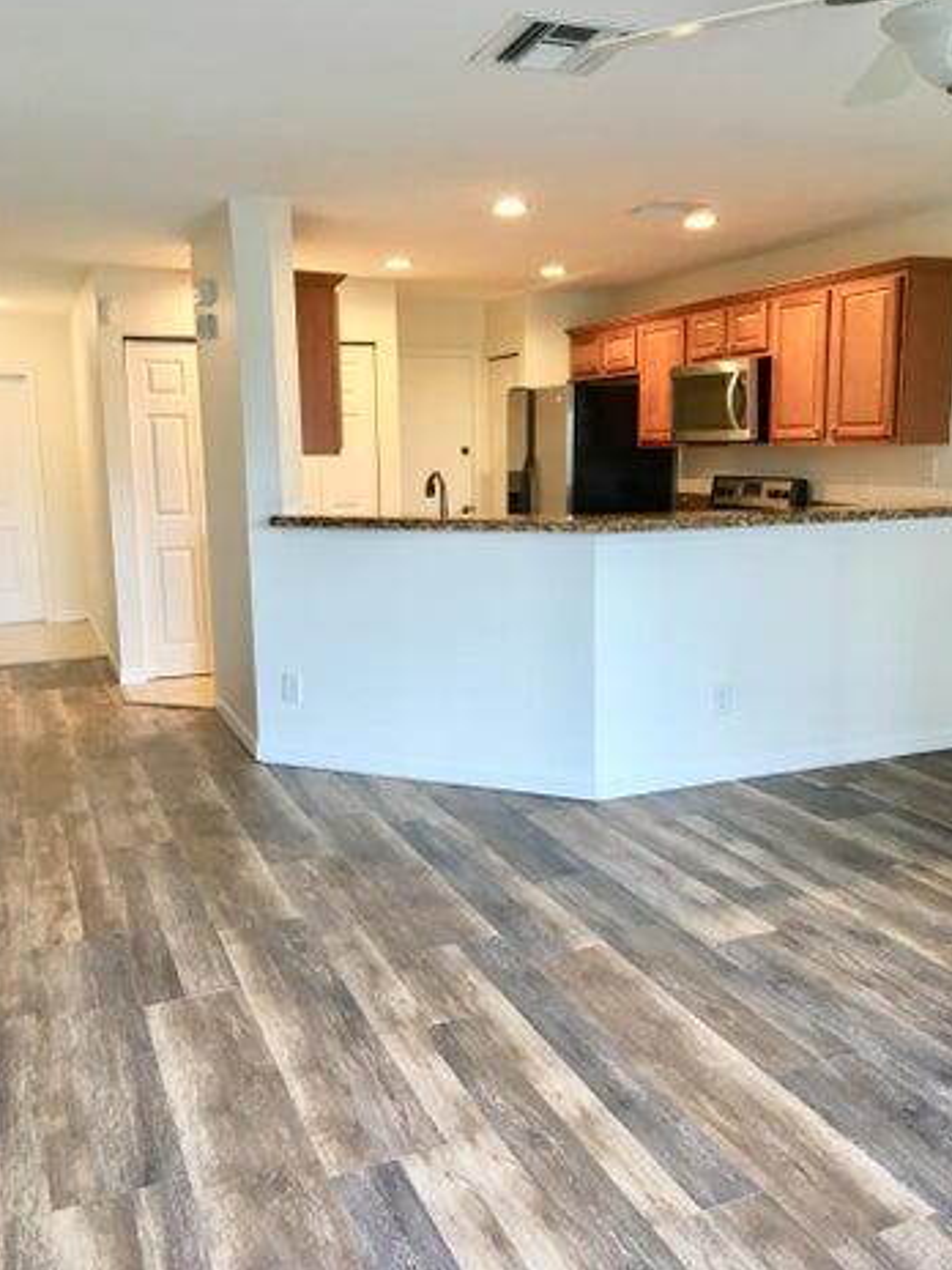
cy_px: 621
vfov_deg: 60.0
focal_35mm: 30
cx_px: 468
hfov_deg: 46.8
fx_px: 1100
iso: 32
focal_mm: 4.15
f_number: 2.2
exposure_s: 1/30
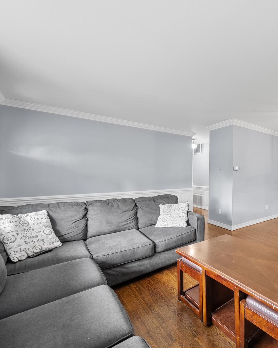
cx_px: 229
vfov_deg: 89.7
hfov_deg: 68.4
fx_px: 175
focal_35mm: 17
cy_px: 173
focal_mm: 12
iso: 500
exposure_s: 1
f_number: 9
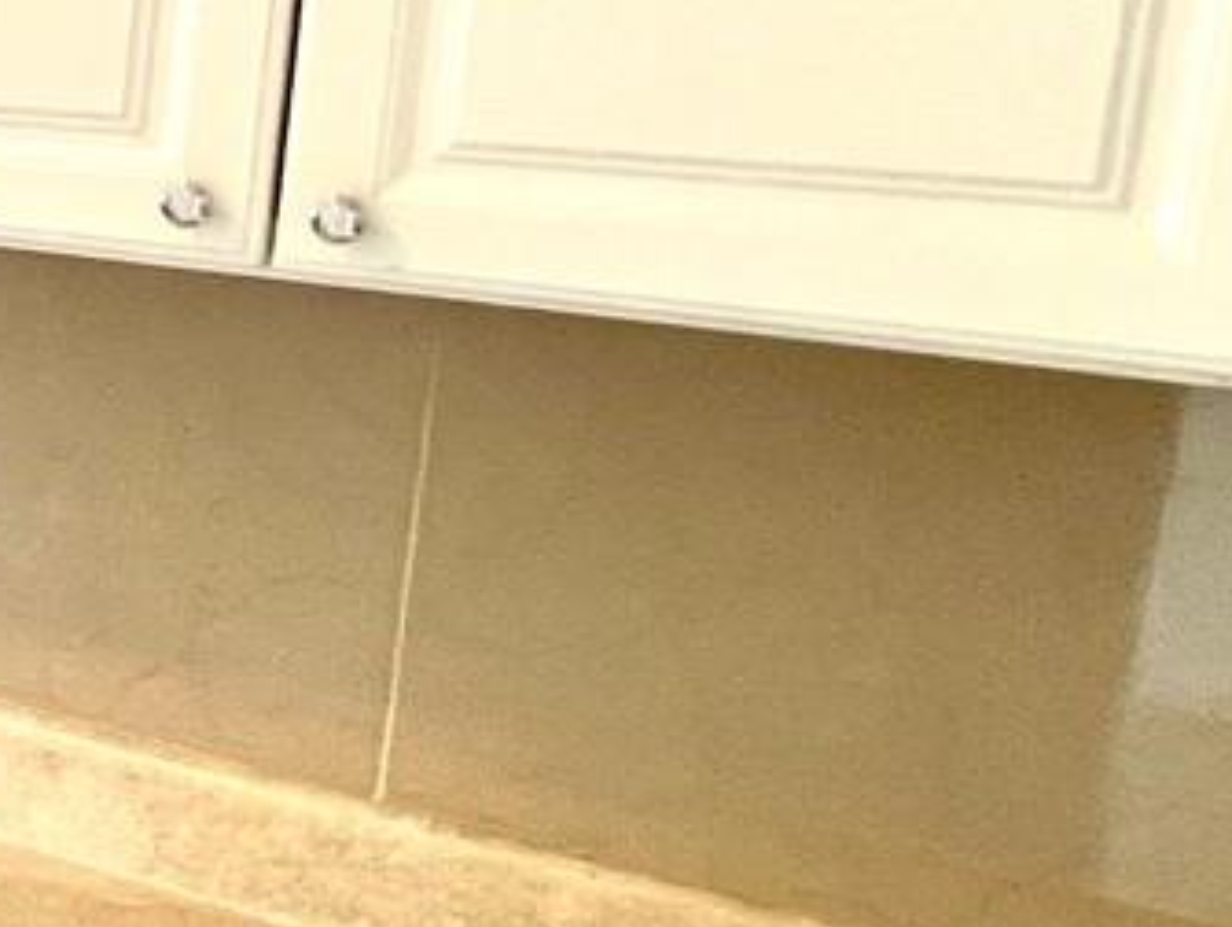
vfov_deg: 23.6
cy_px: 294
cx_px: -1228
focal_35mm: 62
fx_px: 2209
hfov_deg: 19.0
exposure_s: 1/120
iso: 250
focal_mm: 1.57
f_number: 1.8
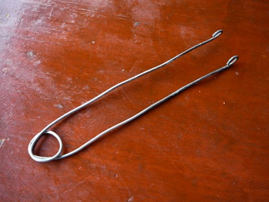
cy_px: 102
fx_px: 288
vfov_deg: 38.7
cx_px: 135
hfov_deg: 50.1
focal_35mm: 37
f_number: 2.8
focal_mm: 5.2
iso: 200
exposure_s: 1/8
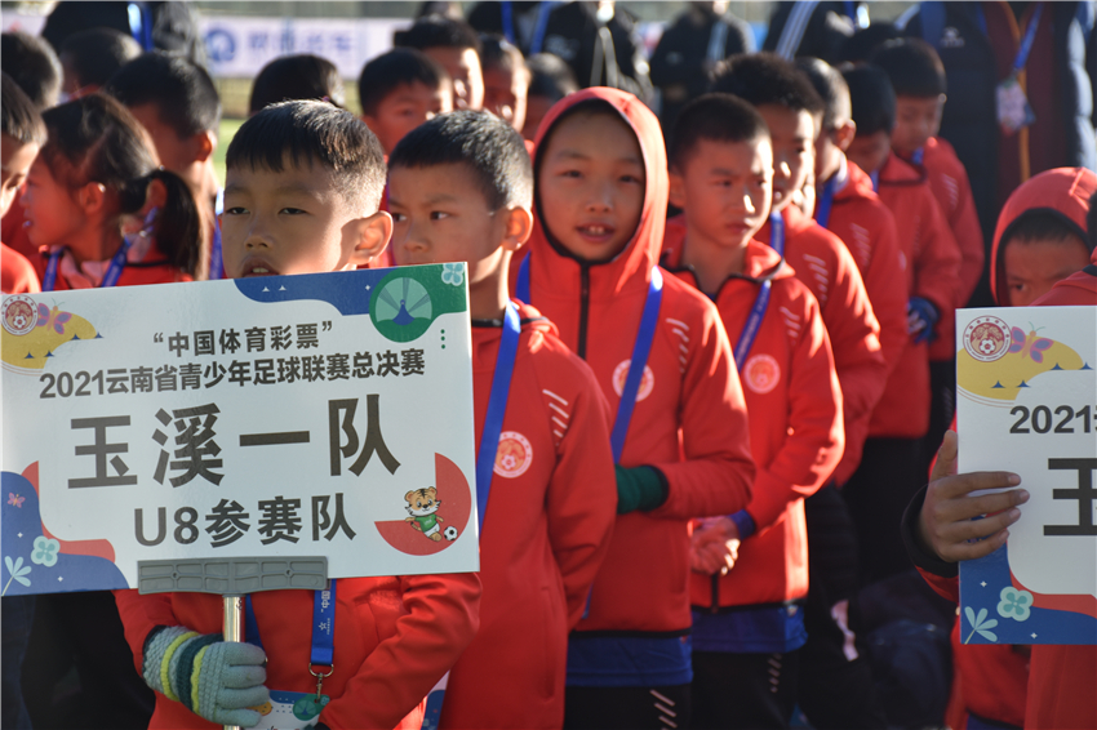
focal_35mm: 112
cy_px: 365
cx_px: 548
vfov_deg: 12.2
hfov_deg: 18.2
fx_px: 3427
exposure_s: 1/160
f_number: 5
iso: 100
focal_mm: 75
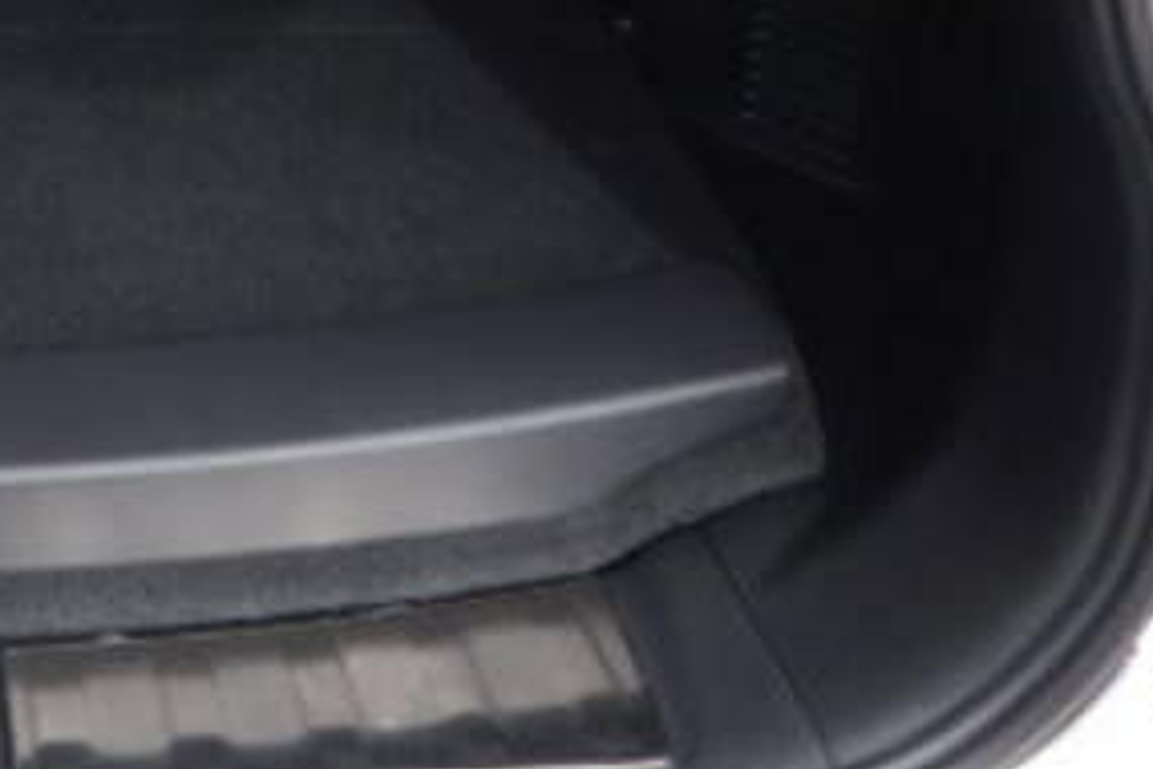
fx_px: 2242
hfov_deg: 25.7
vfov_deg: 17.9
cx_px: -243
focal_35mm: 70
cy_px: -287
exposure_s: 1/320
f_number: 2.8
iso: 125
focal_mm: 4.3
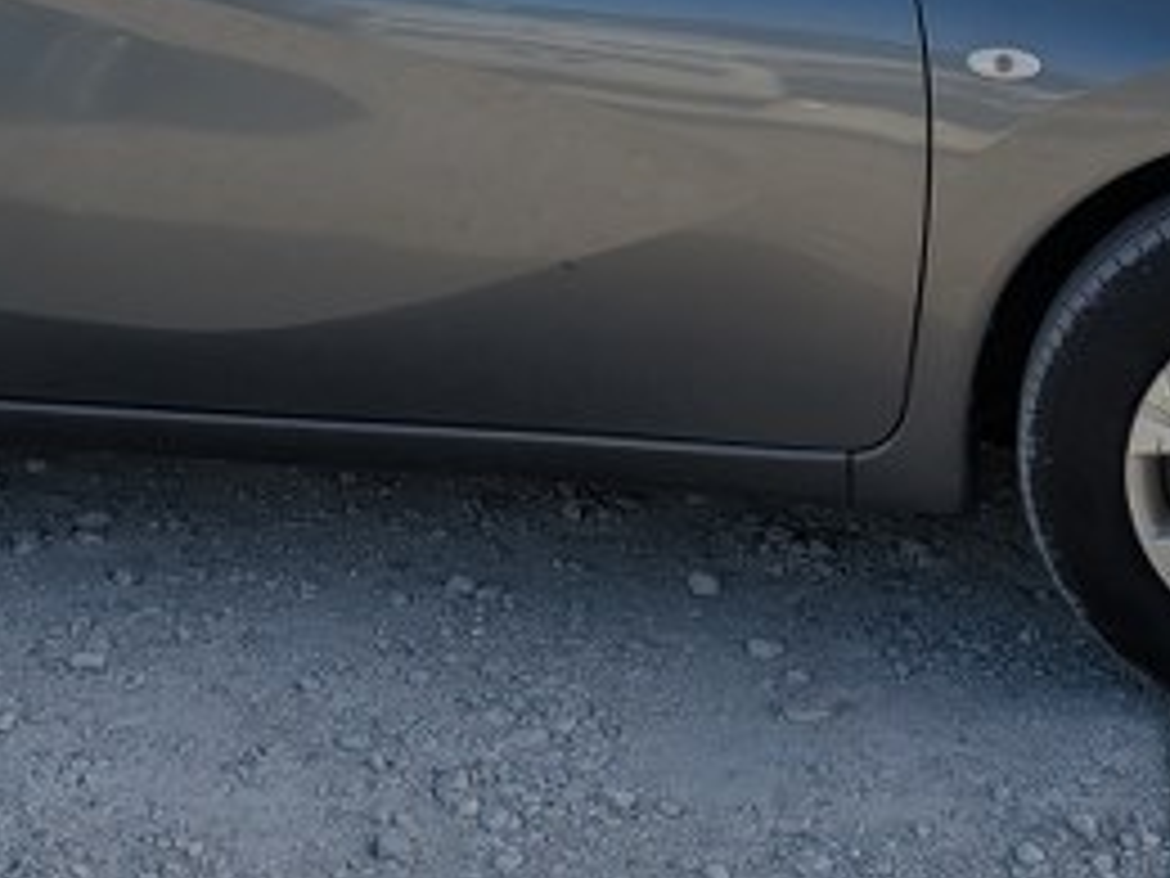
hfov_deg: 25.3
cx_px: 475
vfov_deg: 18.5
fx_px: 2603
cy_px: -50
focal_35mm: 77
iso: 46
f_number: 1.89
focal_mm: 5.43
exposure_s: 1/2370
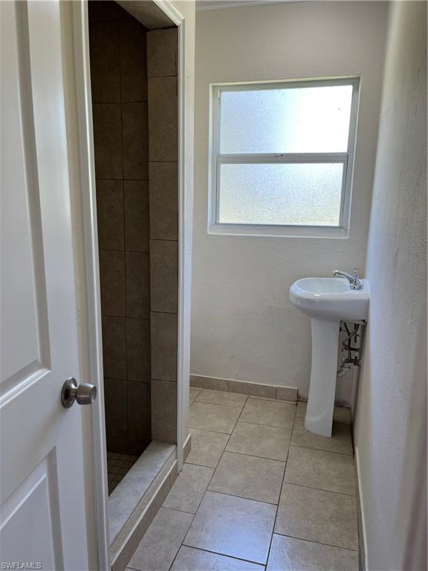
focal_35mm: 26
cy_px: 286
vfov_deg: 67.3
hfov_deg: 53.1
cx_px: 214
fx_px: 429
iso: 50
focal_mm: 5.1
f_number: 1.6
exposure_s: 1/120
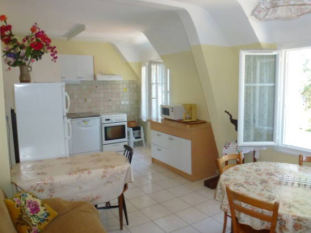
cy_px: 111
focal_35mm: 27
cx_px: 150
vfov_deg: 51.4
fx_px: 243
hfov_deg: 65.3
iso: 250
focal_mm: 4.3
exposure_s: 1/60
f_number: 3.3
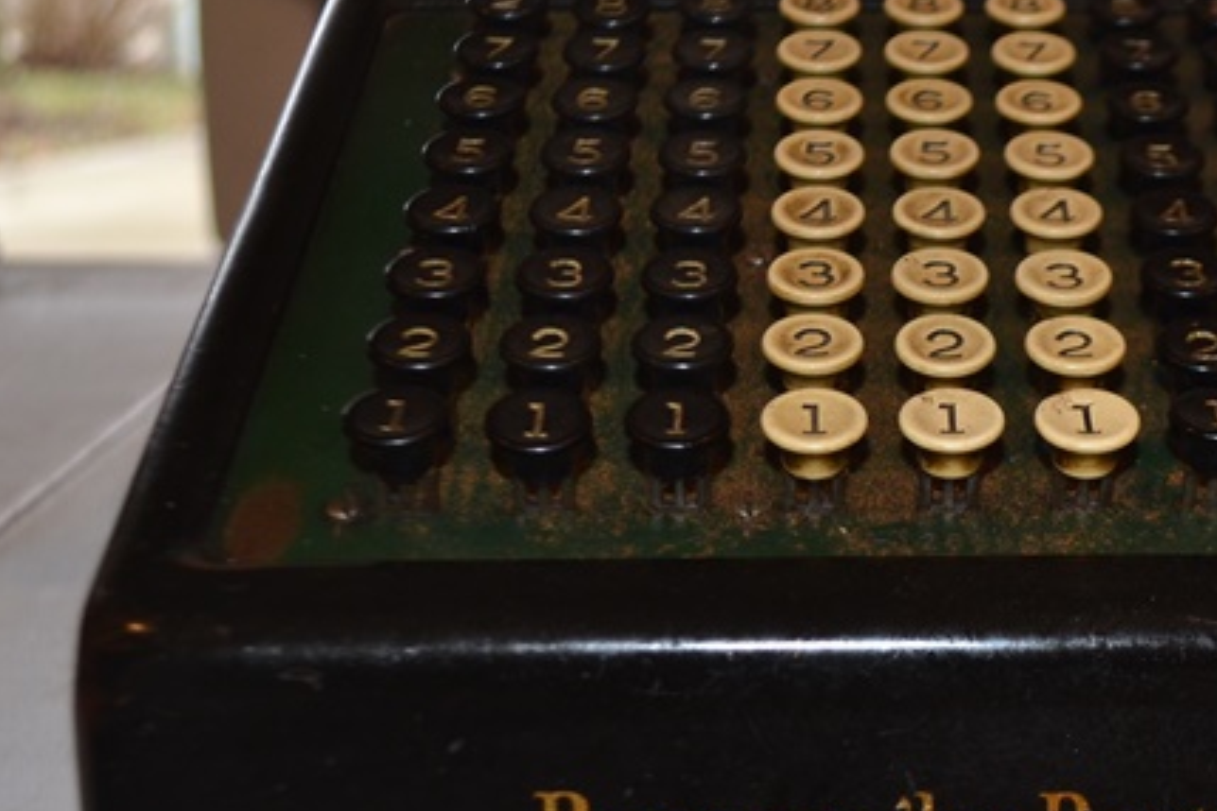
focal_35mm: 70
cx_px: 1123
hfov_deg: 27.7
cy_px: 475
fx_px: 2366
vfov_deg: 19.4
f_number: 3.8
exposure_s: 1/60
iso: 400
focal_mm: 20
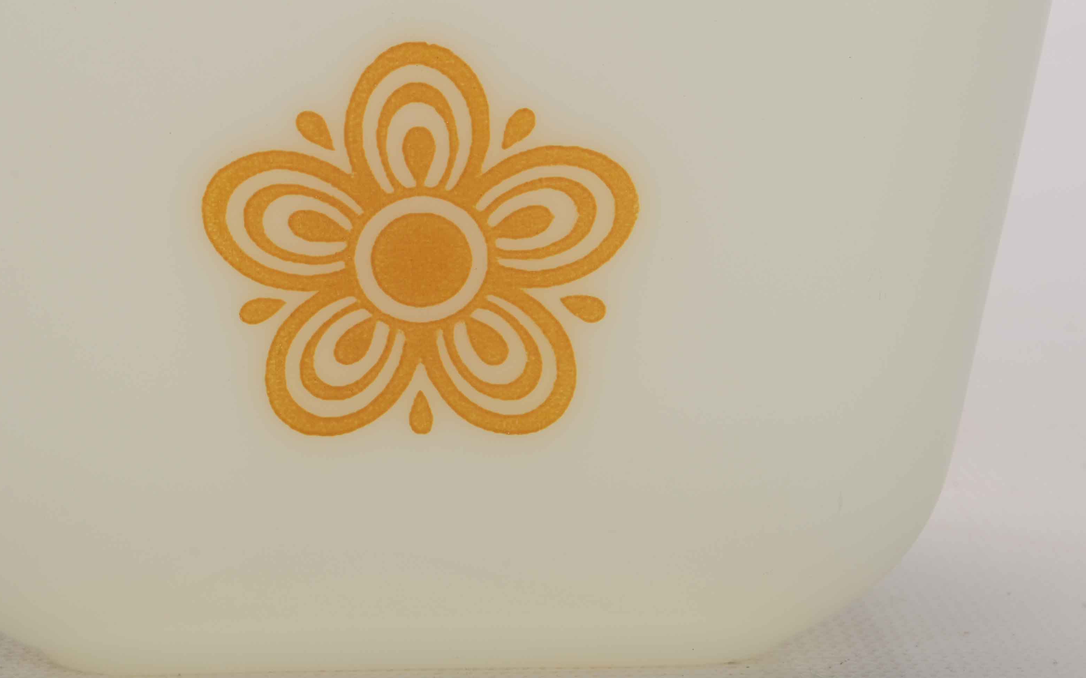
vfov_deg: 11.3
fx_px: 3433
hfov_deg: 18.0
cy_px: 240
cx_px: 421
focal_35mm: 116
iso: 100
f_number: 22
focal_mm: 48
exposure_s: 1/160
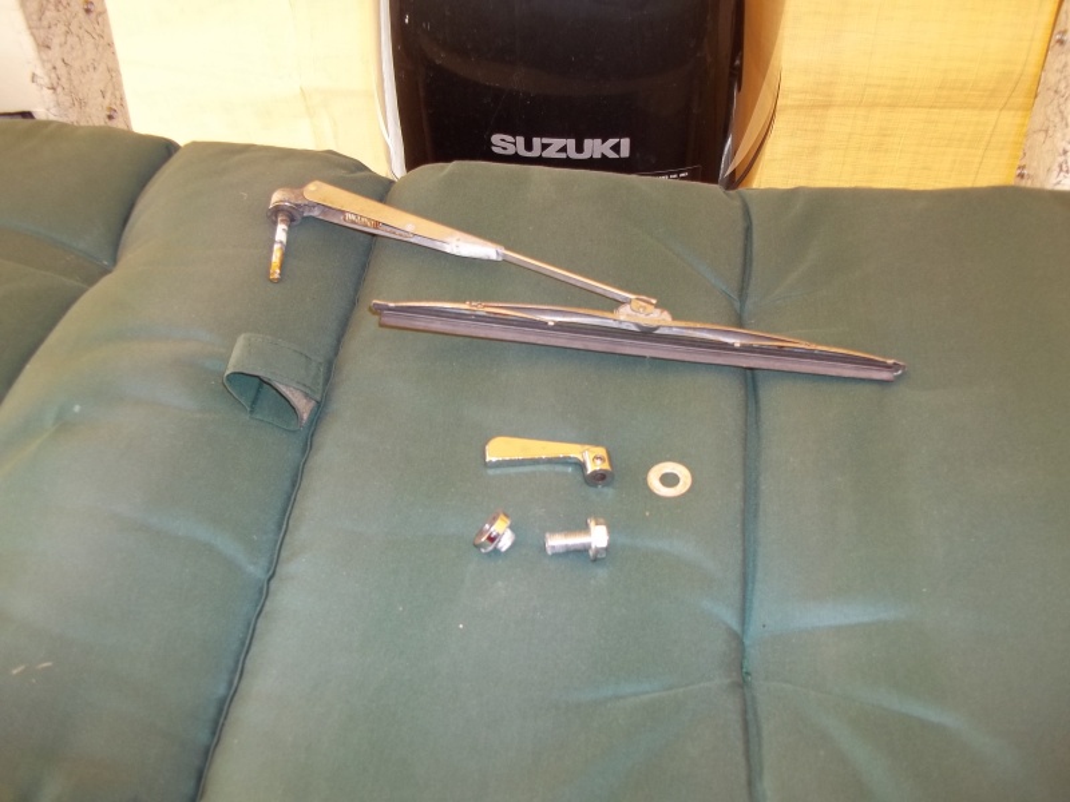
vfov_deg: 44.2
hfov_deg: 56.8
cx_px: 535
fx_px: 989
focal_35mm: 32
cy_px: 401
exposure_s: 1/30
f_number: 2.9
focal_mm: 5.7
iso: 64
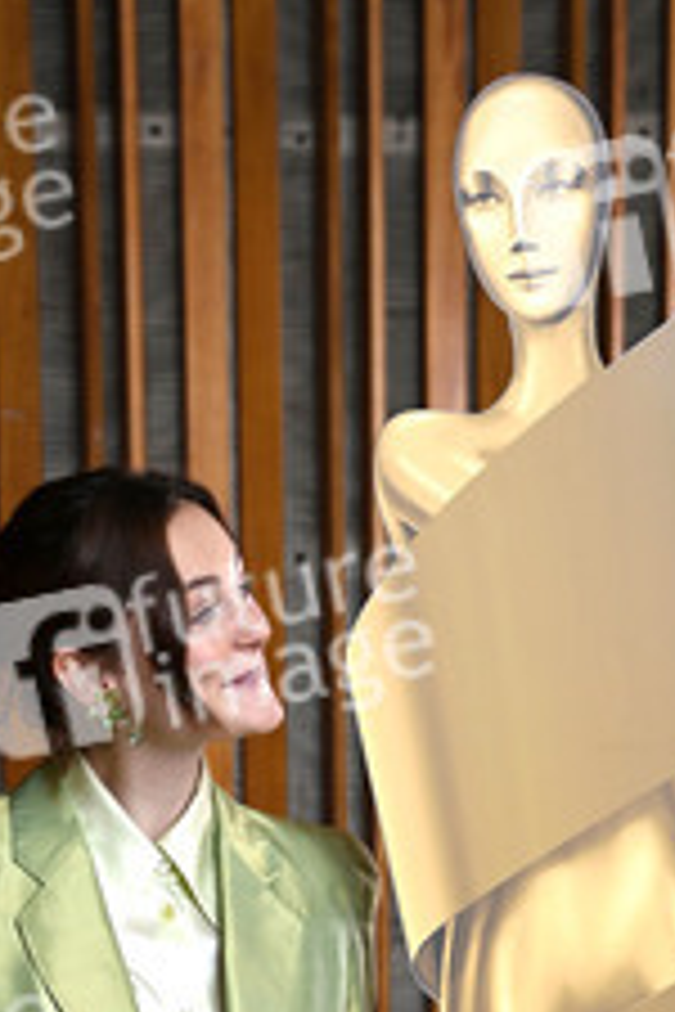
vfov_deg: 13.5
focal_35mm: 151
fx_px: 4247
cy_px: 877
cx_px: 333
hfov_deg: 9.1
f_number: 5.6
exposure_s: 1/125
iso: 1250
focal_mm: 85
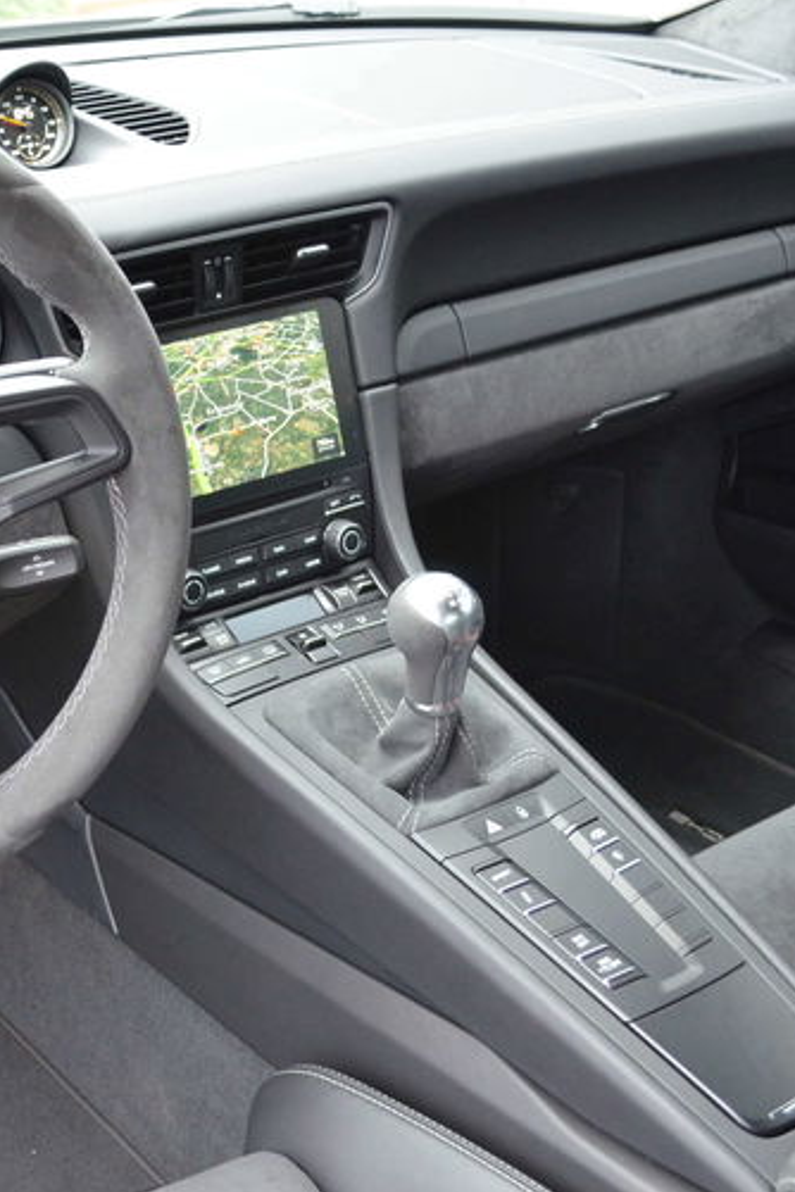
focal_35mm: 55
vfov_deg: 36.2
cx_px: 33
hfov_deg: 23.7
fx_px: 1822
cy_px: 597
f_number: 4
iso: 1400
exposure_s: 1/30
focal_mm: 24
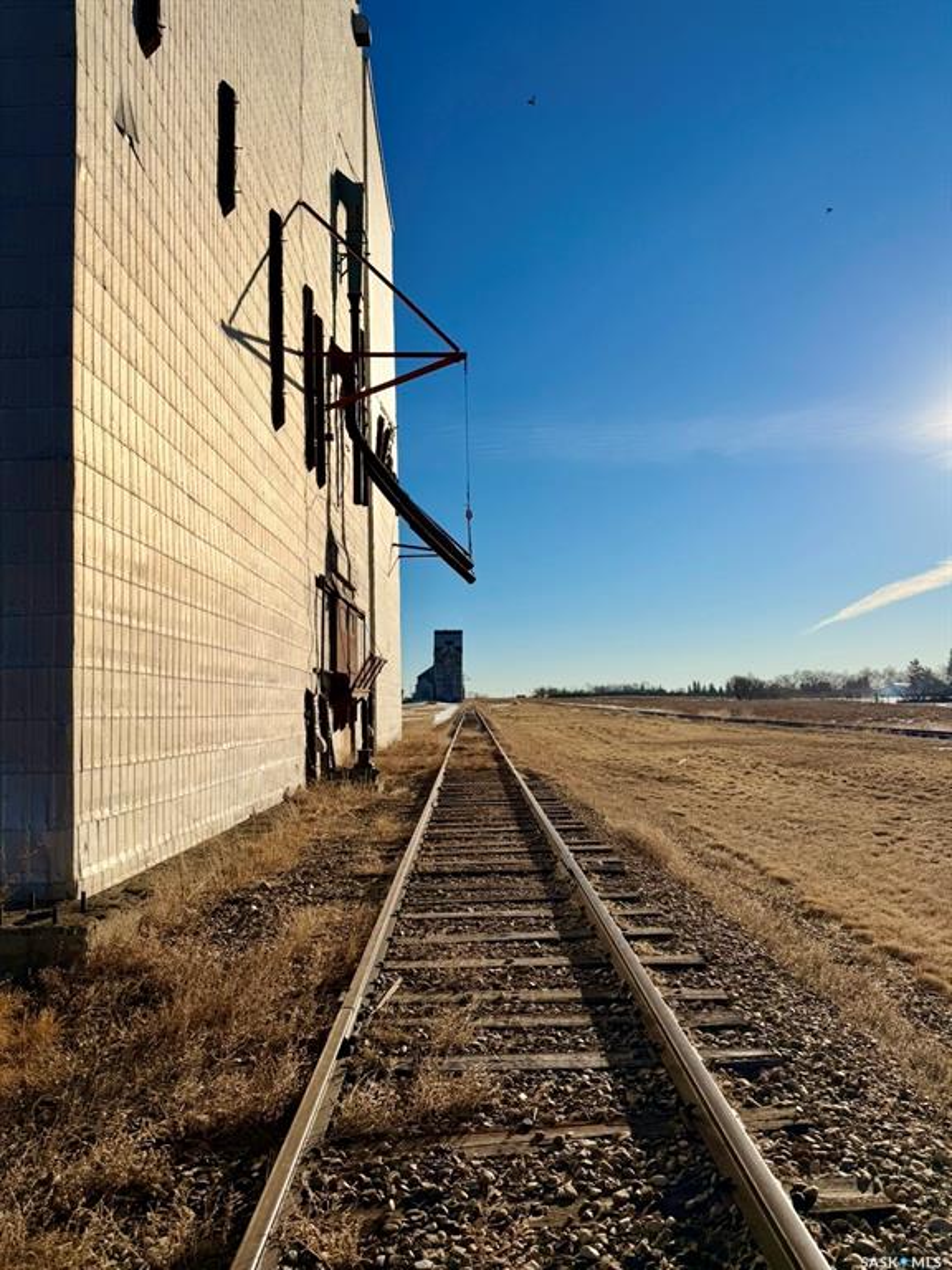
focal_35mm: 24
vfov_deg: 71.6
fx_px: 880
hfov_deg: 56.8
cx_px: 476
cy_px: 635
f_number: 1.78
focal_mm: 6.76
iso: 80
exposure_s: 1/22727
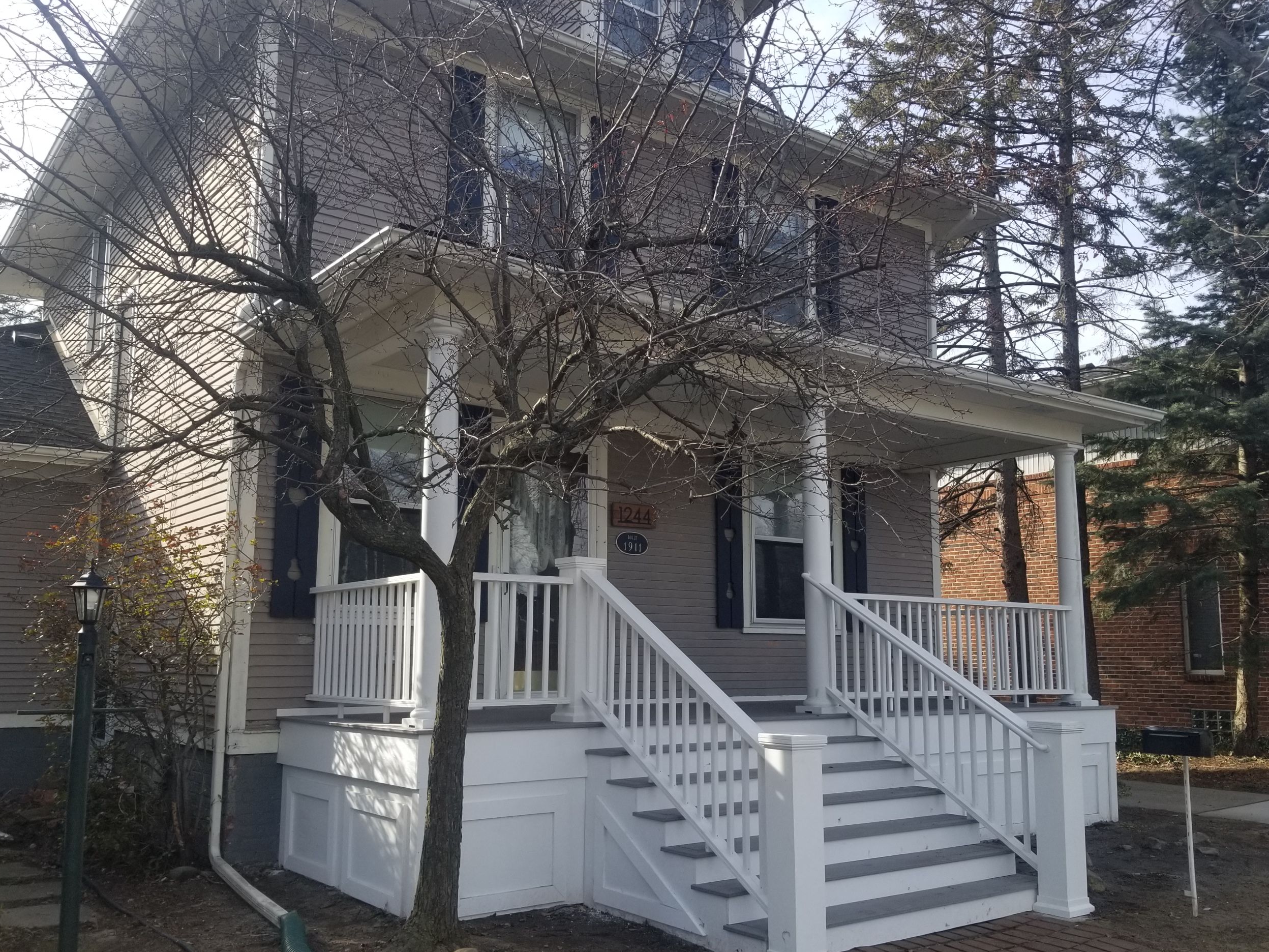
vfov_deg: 46.8
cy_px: 514
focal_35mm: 30
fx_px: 1100
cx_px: 676
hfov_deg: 59.9
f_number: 1.7
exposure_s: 1/980
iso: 50
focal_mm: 4.25
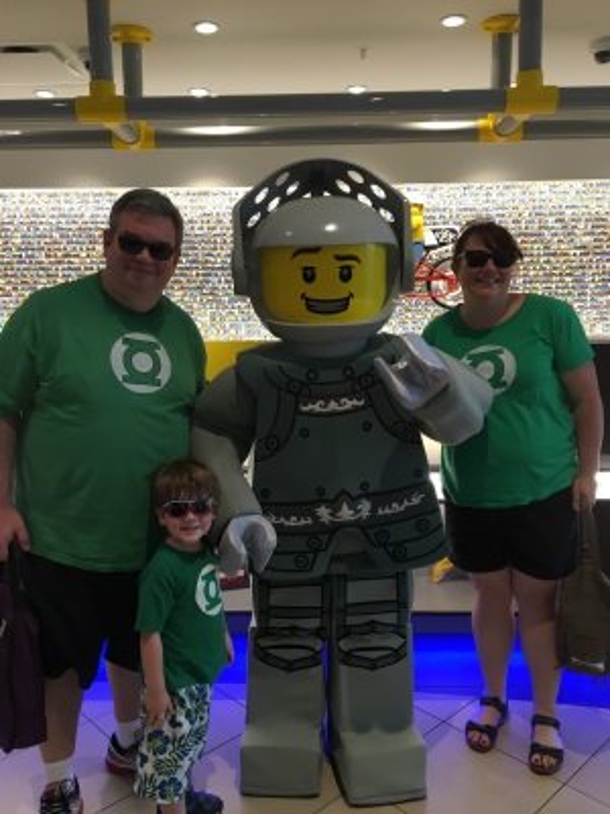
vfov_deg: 61.7
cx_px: 305
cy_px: 407
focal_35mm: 29
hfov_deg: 48.2
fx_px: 681
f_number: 2.2
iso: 80
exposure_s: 1/30
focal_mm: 4.15
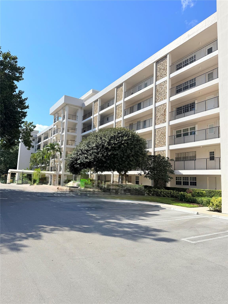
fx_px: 211
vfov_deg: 71.6
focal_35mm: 24
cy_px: 152
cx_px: 114
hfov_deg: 56.8
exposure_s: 1/5319
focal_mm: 6.76
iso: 80
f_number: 1.78
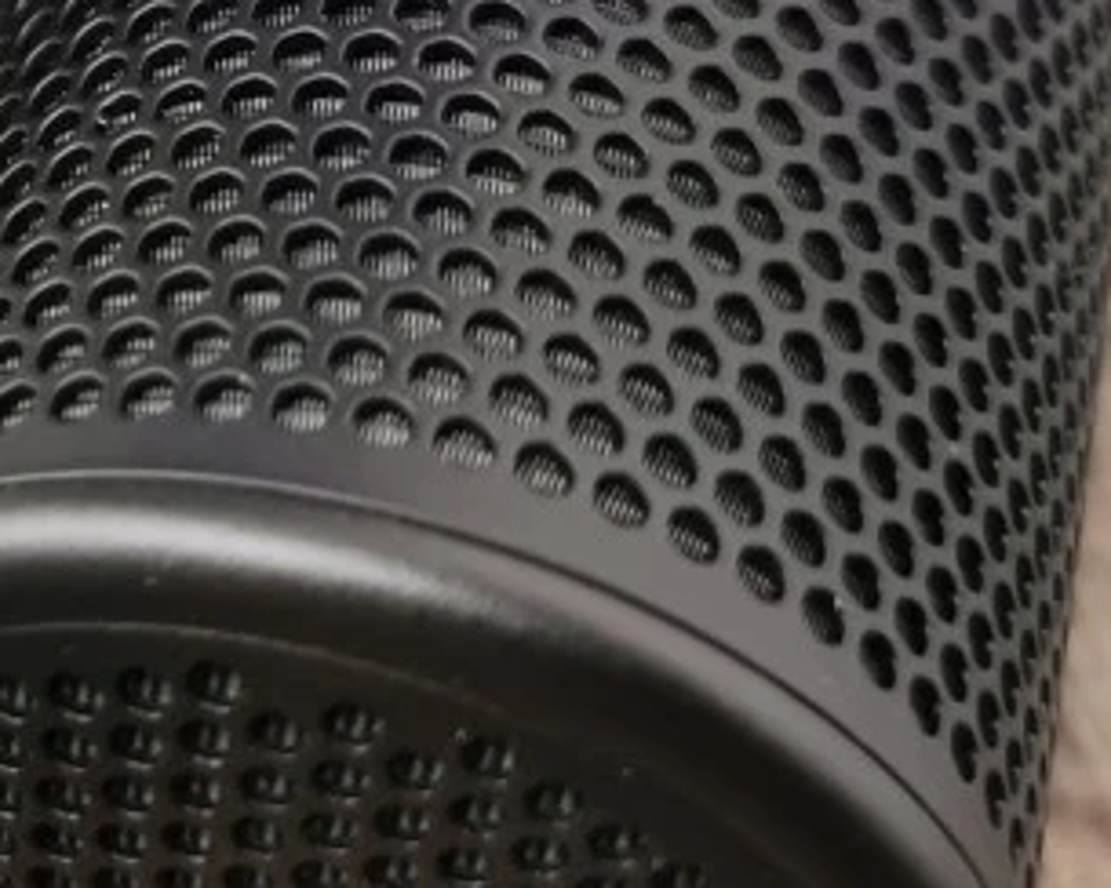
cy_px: 33
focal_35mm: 105
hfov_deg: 17.4
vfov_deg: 14.5
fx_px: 3453
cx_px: -222
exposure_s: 1/100
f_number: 1.6
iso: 160
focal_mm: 5.56
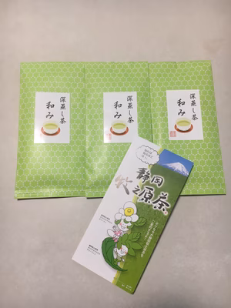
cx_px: 116
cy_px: 154
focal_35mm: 29
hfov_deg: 48.2
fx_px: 258
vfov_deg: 61.7
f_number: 2.2
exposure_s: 1/30
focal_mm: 4.15
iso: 64
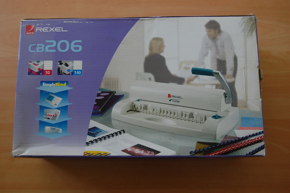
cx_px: 145
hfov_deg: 53.2
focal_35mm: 36
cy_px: 96
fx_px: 290
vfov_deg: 36.8
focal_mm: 24
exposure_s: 1/125
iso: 400
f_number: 5.6
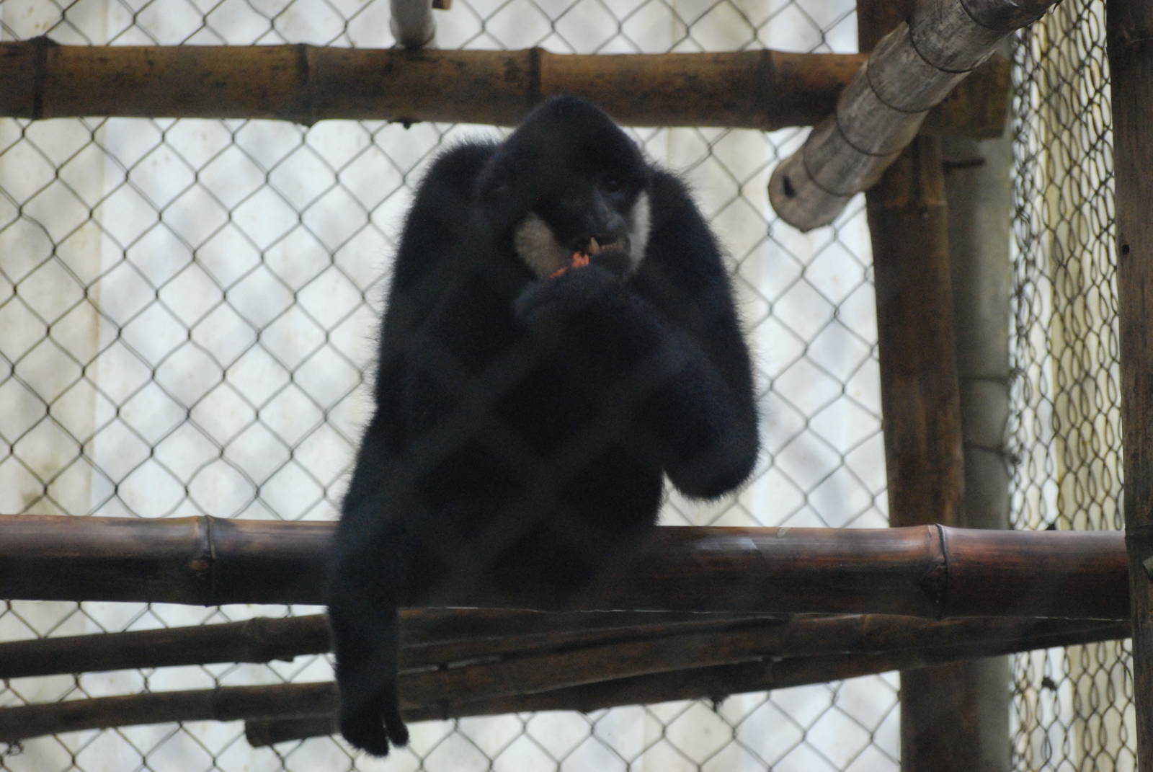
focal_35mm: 292
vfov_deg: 4.7
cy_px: 386
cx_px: 576
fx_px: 9379
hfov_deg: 7.0
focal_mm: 195
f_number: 5
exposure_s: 1/160
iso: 1600
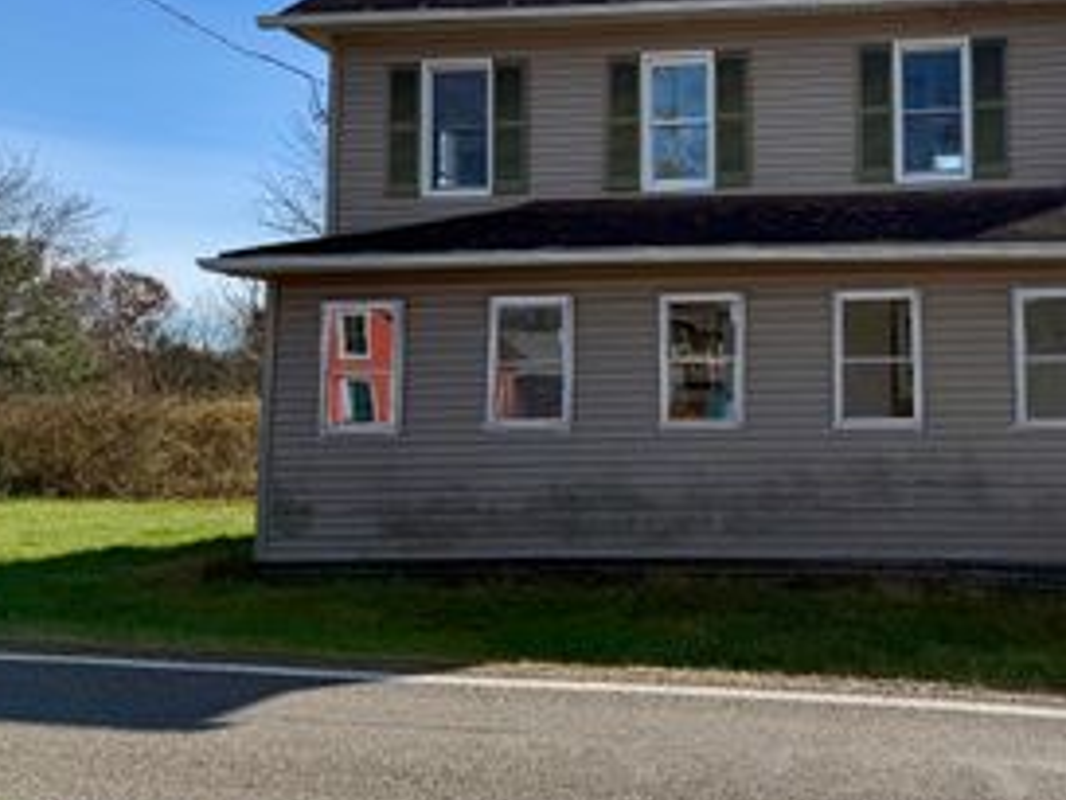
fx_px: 1356
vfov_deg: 32.7
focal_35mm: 44
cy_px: 279
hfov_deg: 41.7
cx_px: 797
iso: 80
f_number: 1.78
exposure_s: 1/5714
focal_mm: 6.76
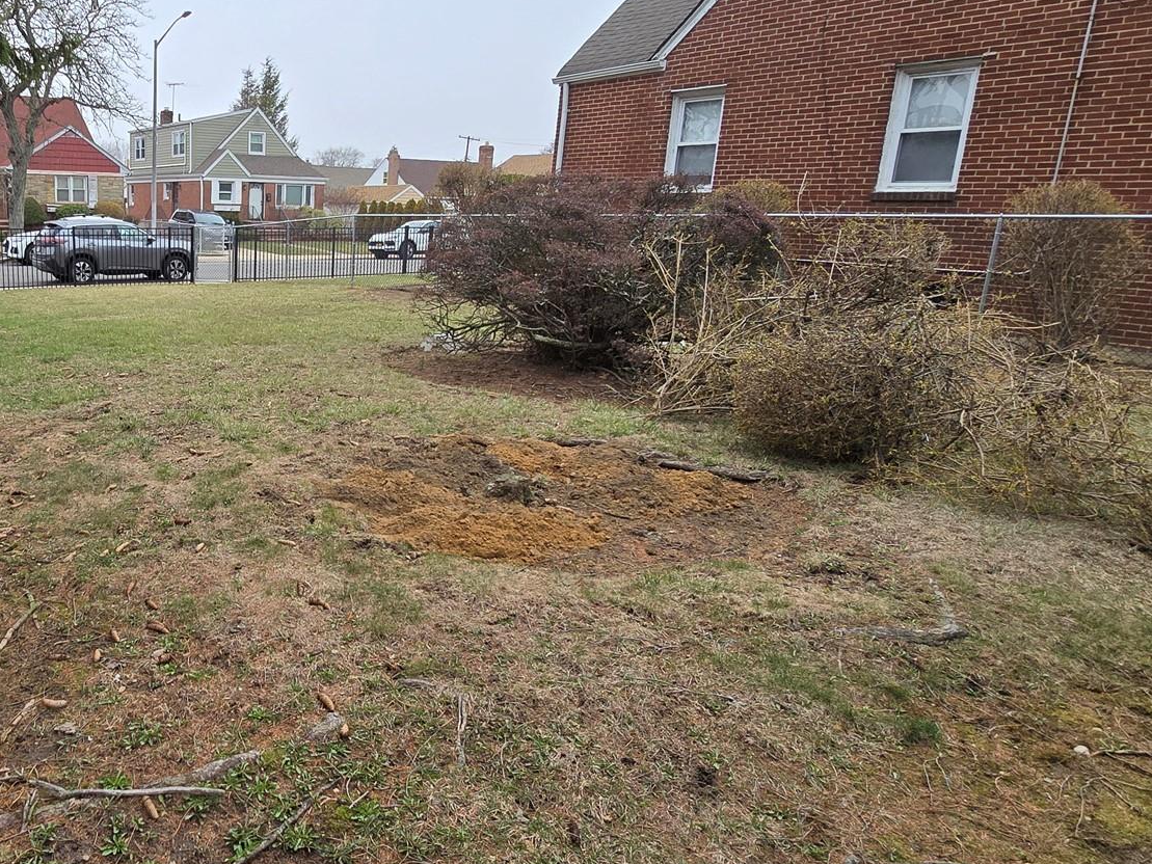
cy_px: 425
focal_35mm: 24
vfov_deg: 56.8
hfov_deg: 65.8
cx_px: 247
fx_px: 799
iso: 50
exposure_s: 1/767
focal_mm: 2.2
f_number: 2.2
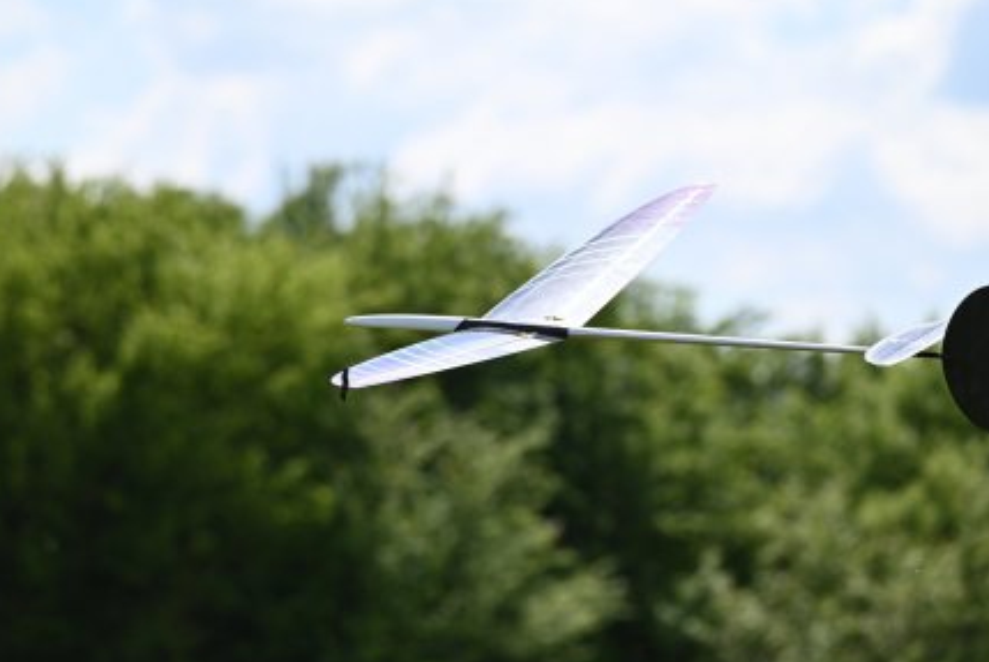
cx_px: 474
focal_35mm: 278
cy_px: 330
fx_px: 7645
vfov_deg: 5.0
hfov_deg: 7.4
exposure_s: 1/3200
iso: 640
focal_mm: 240
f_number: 7.1
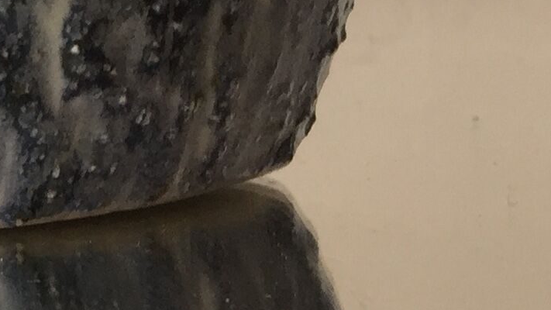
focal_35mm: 145
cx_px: -653
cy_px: -495
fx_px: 2119
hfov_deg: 12.5
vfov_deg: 7.7
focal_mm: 4.15
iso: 32
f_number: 2.2
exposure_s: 1/101
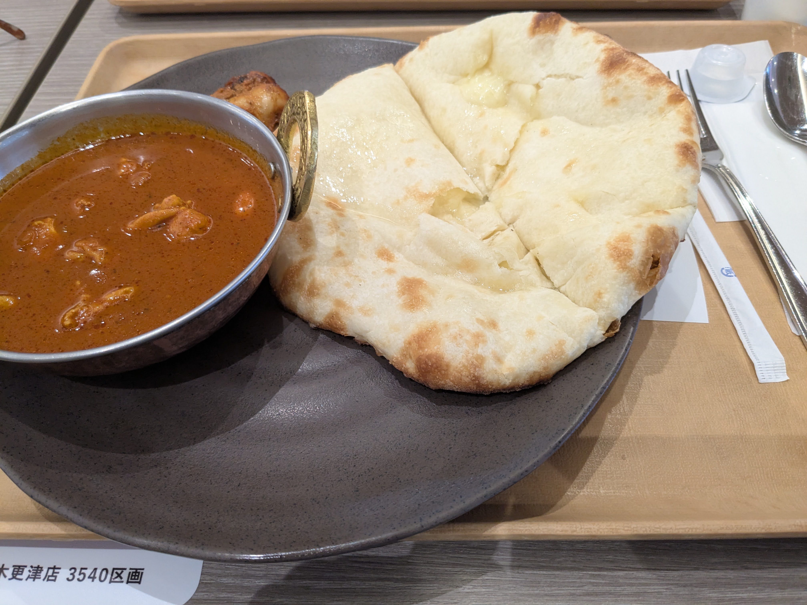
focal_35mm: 27
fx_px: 629
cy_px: 302
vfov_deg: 51.4
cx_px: 404
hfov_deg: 65.3
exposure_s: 1/99.9
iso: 204
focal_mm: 4.38
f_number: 1.73
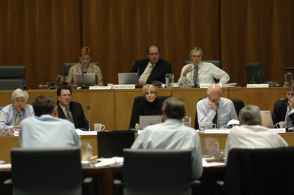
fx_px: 1199
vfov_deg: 9.3
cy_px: 98
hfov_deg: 14.0
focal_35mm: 147
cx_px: 147
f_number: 2.8
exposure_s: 1/100
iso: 640
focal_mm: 98
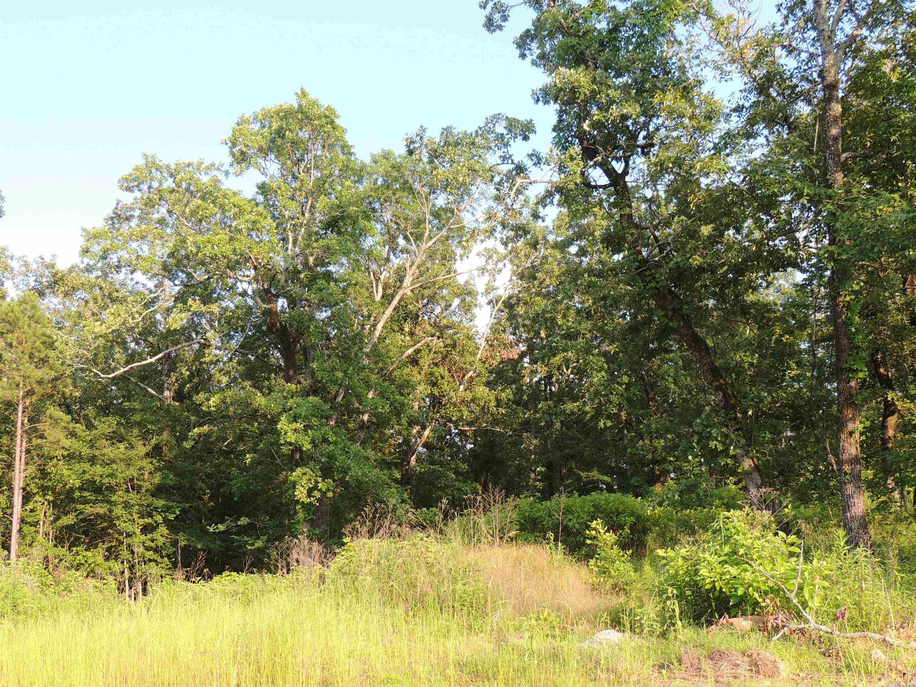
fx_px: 1058
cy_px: 344
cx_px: 458
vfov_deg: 36.0
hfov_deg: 46.8
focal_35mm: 40
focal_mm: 7.1
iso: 100
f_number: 3.3
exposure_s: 1/200
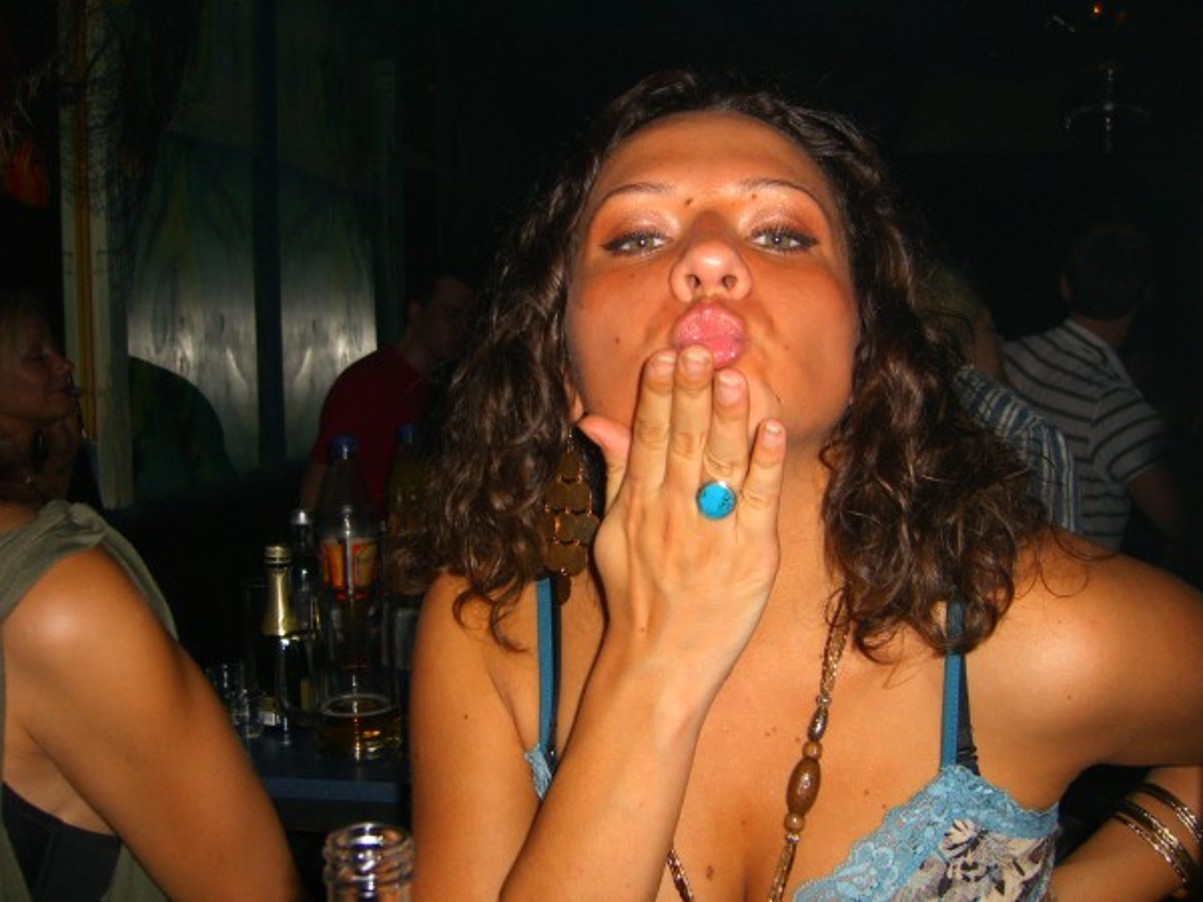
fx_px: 1321
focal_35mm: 38
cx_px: 602
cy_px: 451
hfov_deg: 49.0
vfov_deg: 37.7
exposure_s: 1/60
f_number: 2.8
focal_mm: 7.9
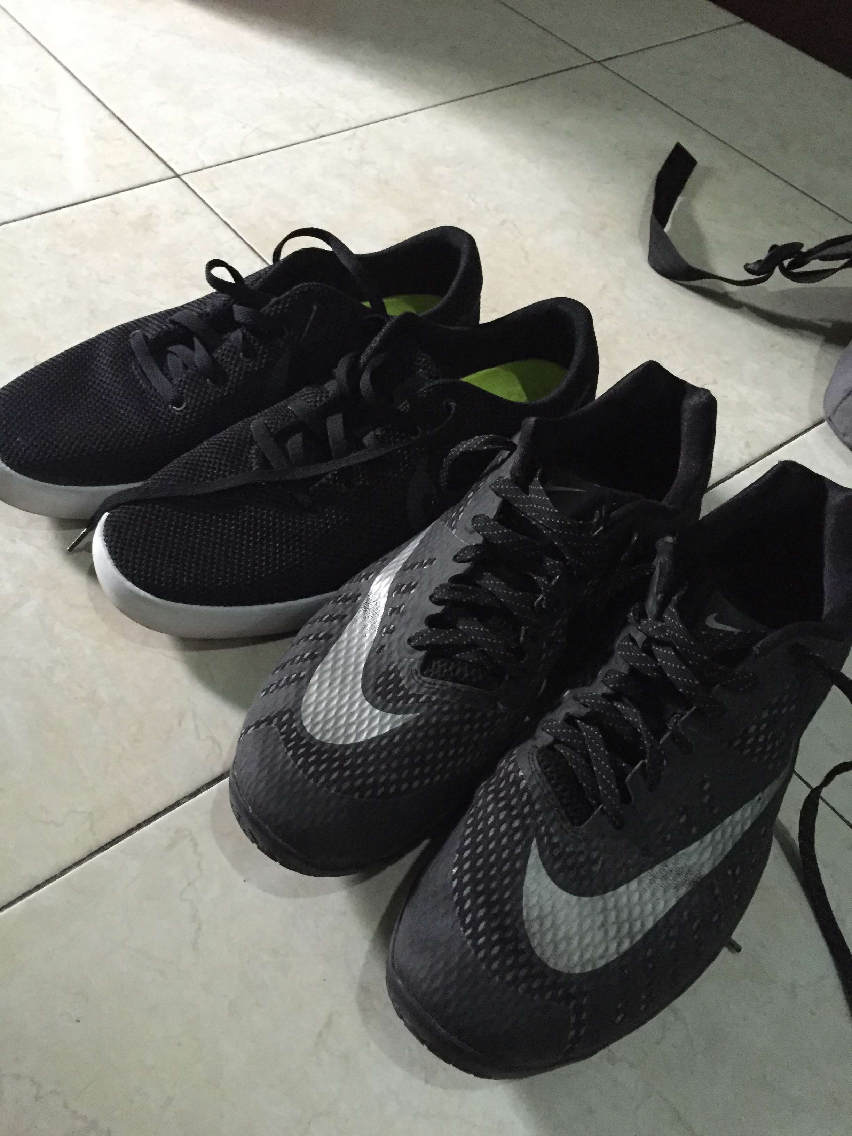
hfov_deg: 48.2
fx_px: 952
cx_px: 426
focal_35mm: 29
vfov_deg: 61.7
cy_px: 568
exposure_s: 1/17
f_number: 2.2
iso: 400
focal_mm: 4.15
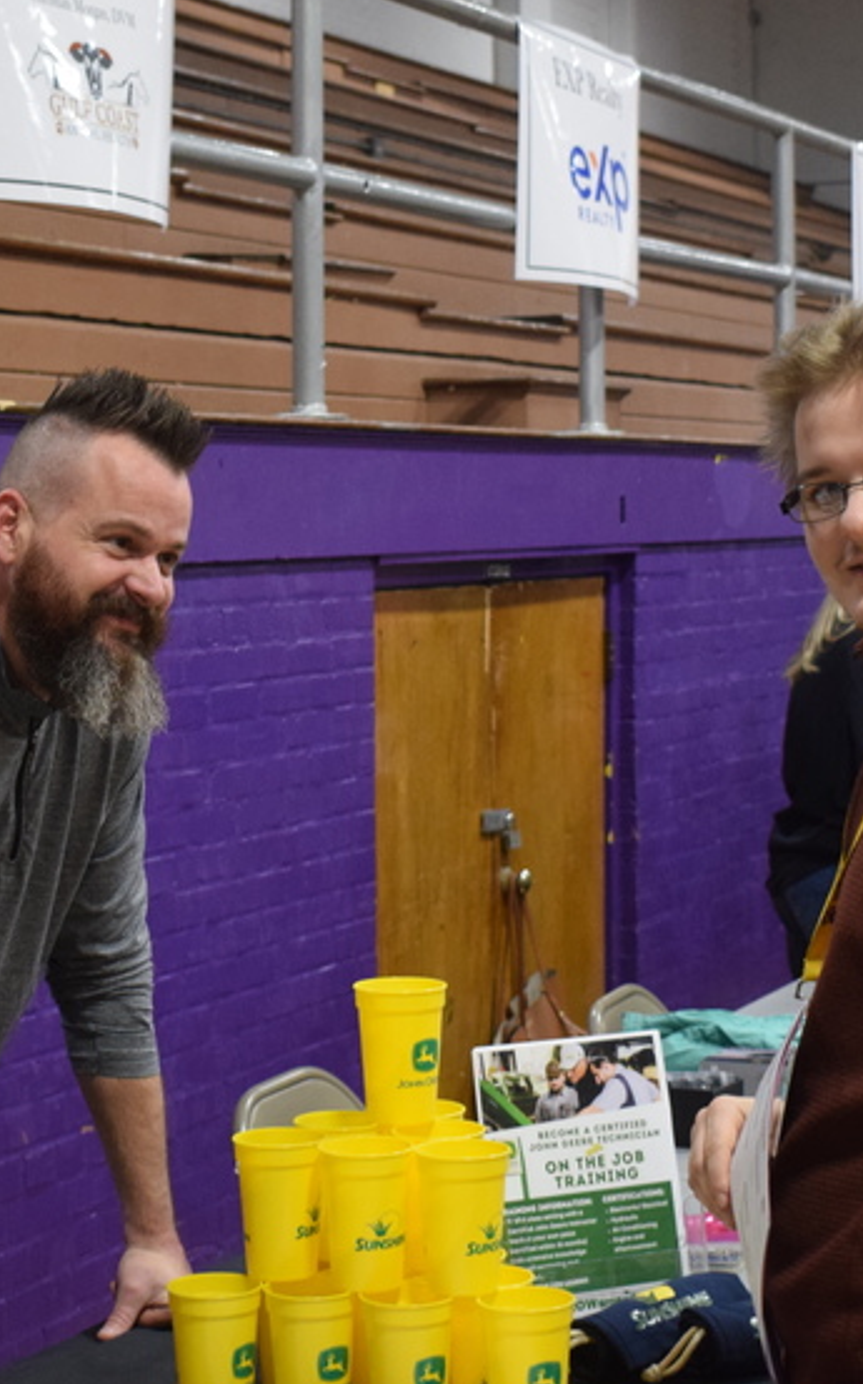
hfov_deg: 15.3
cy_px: 574
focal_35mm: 85
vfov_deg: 24.3
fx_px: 3203
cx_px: 380
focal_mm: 30
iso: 1600
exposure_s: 1/60
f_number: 4.2
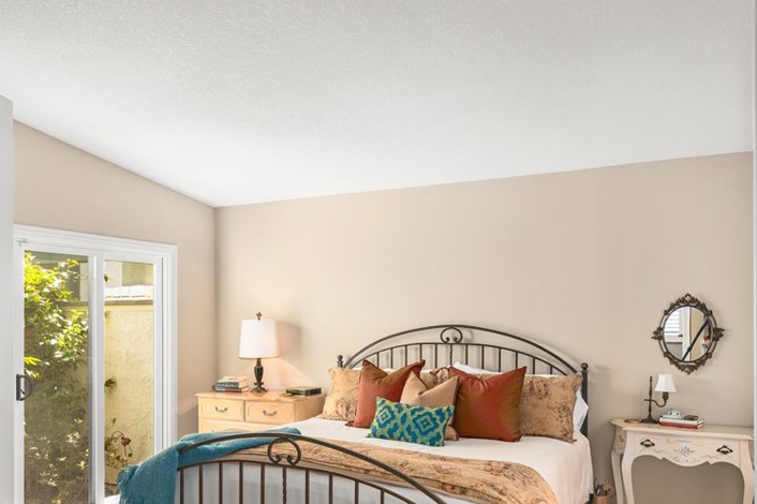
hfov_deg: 62.1
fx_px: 625
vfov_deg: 43.5
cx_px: 321
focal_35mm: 30
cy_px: 318
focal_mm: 20.5
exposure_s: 1/6
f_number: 6.3
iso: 100
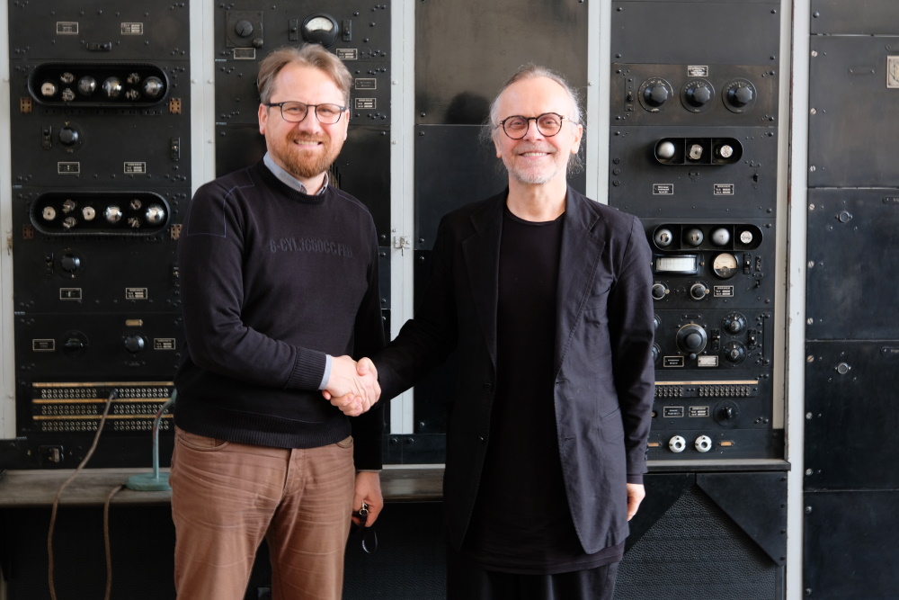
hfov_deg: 30.1
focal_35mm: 67
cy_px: 300
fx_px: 1673
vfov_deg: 20.3
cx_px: 450
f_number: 4
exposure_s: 1/15
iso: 400
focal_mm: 44.7
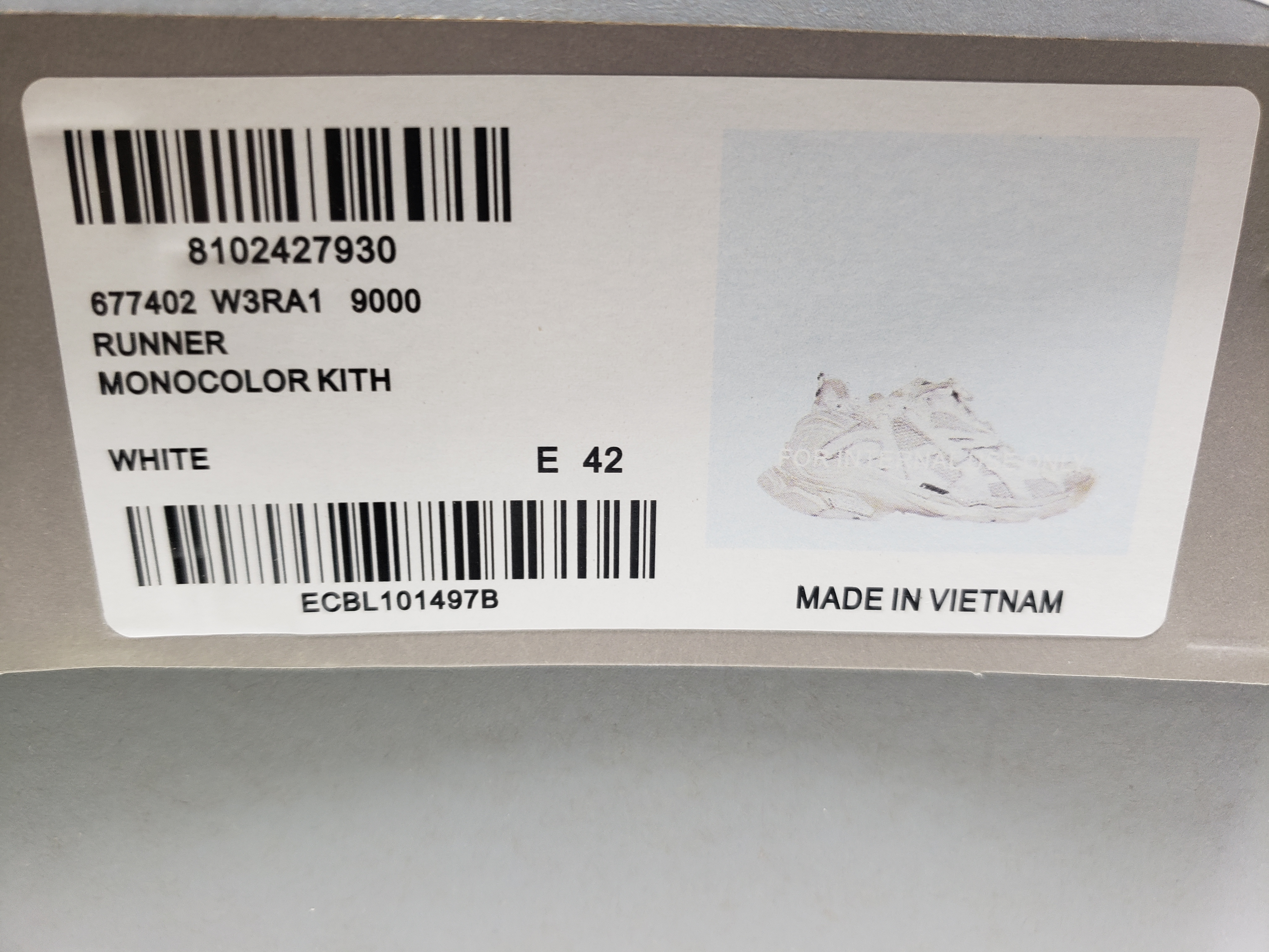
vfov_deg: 53.1
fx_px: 953
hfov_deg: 67.3
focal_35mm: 26
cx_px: 634
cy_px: 476
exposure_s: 1/101
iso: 50
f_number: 1.5
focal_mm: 4.3
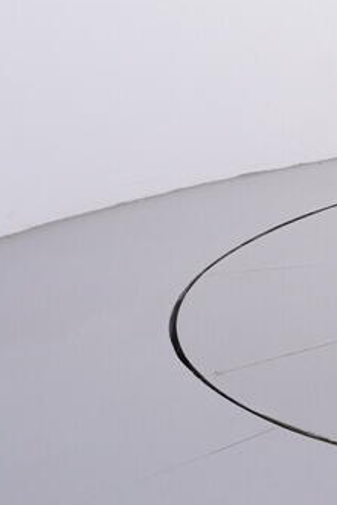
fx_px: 975
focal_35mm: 70
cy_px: 98
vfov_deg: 28.4
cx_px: 767
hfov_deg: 14.4
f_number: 5
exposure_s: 1/80
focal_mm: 15
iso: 200
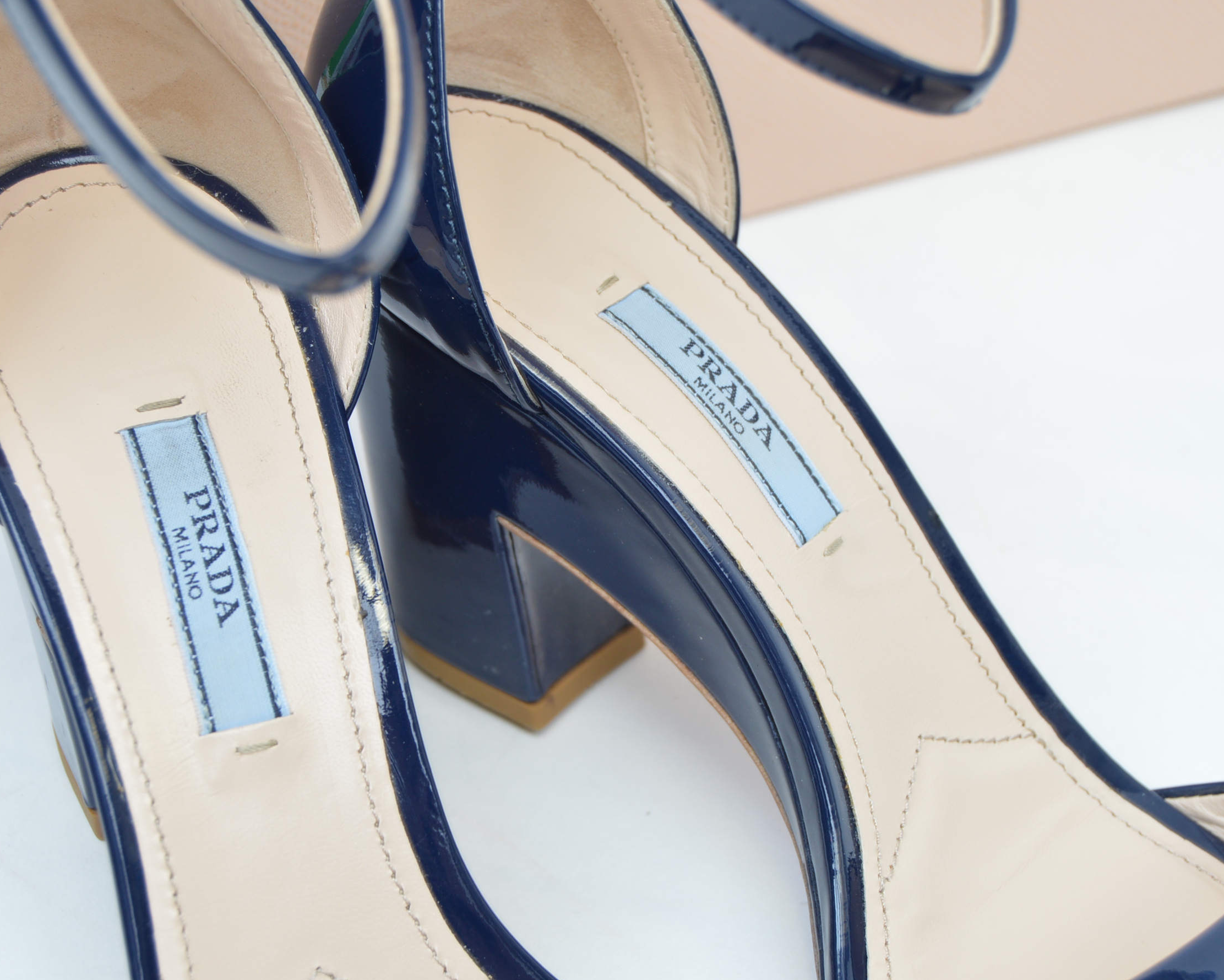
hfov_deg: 22.3
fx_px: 3103
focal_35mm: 86
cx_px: 543
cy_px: 537
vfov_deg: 17.9
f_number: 5.3
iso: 140
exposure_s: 1/13
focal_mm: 45
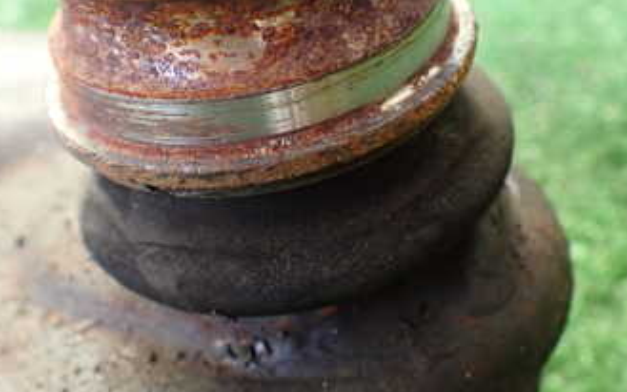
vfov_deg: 22.3
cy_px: 135
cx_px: 284
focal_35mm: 58
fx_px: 992
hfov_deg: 35.1
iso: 500
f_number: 2.3
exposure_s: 1/125
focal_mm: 5.4
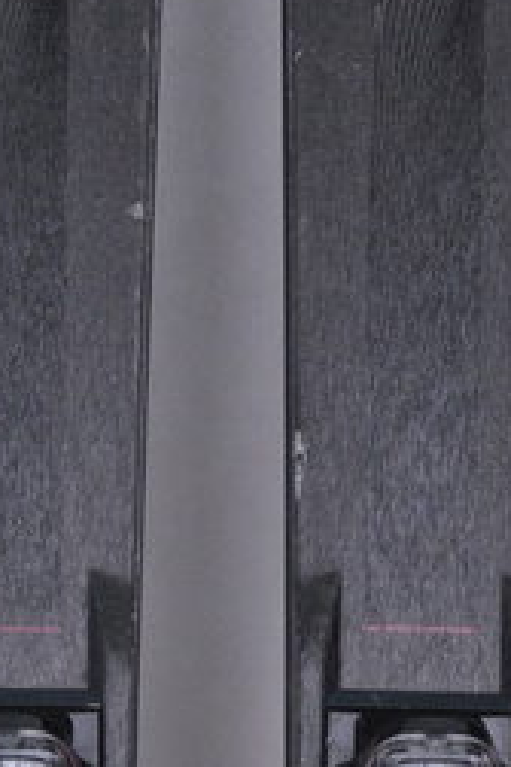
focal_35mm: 281
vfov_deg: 7.3
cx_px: 221
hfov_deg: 4.9
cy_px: 420
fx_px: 5980
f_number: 9.5
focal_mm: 105
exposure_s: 1/125
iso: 3200
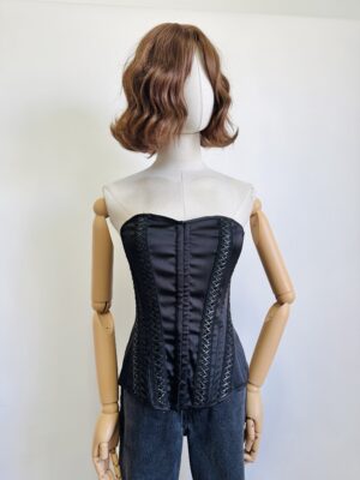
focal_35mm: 24
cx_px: 180
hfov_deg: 56.8
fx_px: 333
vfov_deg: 71.6
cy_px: 240
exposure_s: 1/60
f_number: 1.78
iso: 200
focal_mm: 6.76
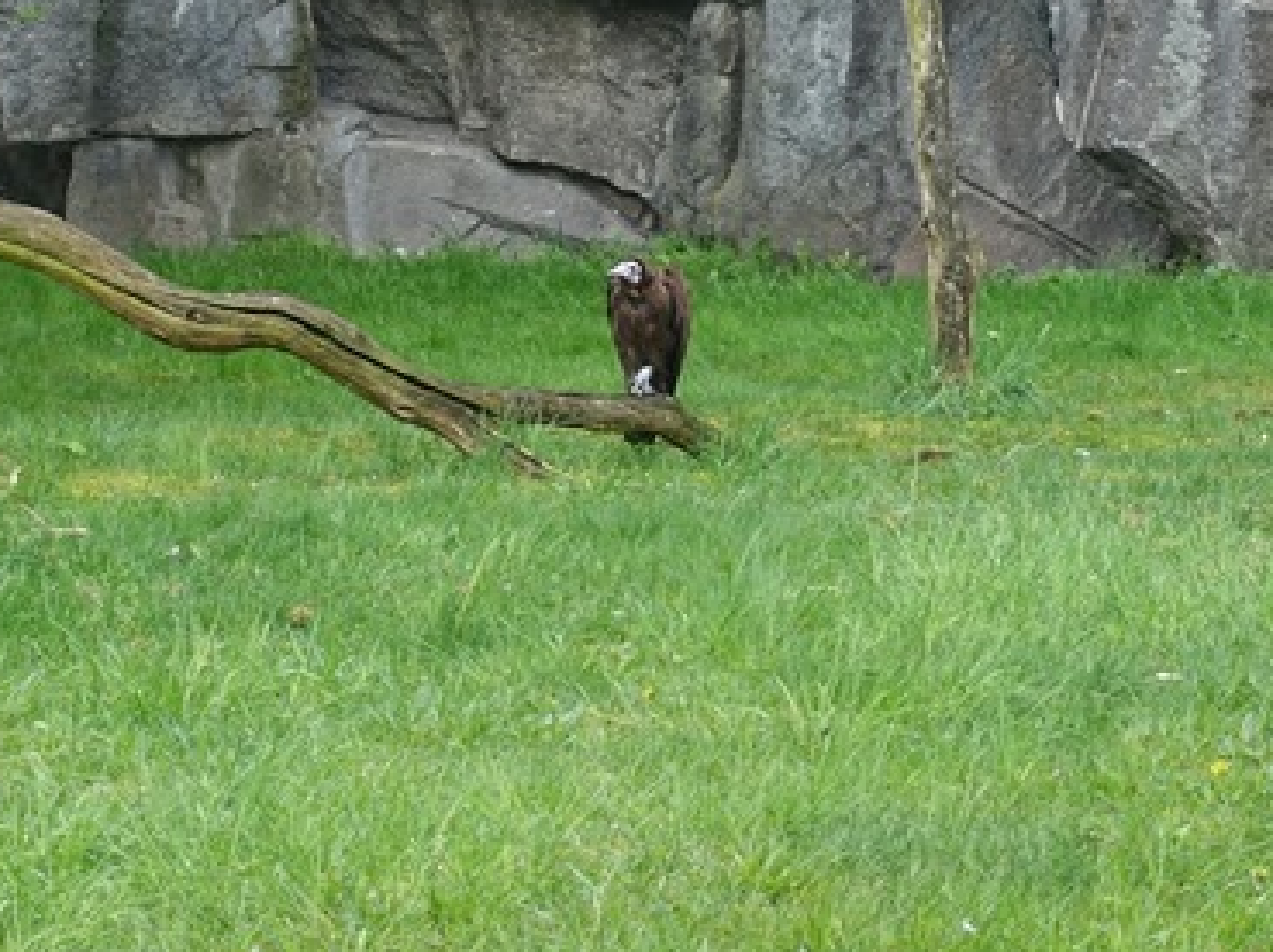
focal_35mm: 187
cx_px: 776
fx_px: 6870
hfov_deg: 10.6
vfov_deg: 7.9
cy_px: 281
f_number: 4
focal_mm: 25.7
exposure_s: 1/80
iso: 125
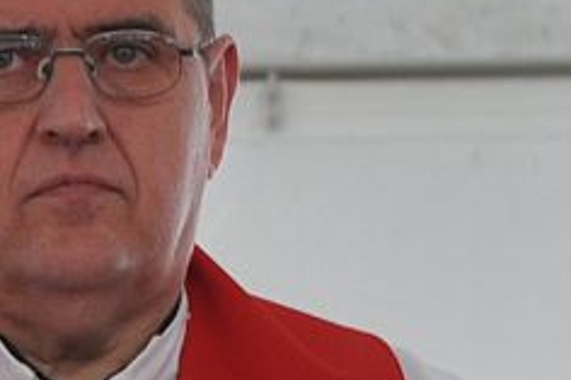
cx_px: 1442
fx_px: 14518
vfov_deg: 1.5
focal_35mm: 916
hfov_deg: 2.2
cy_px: 837
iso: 250
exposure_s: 1/80
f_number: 5.3
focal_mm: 80
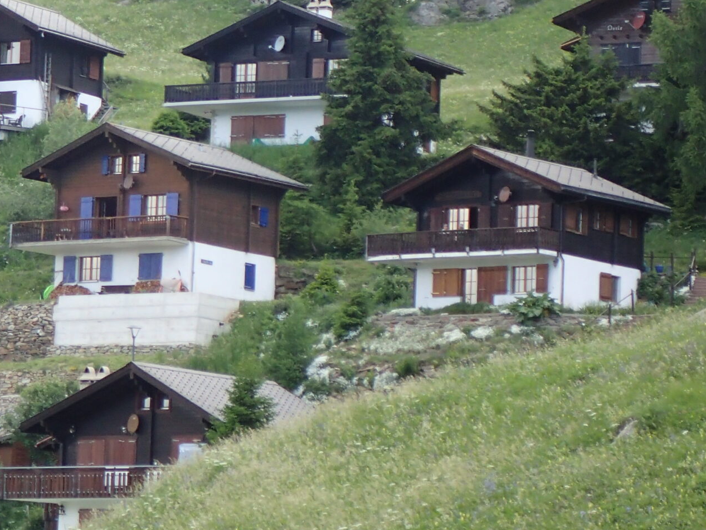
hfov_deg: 9.8
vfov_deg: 7.4
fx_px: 4119
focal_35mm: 202
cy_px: 267
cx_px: 101
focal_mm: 18
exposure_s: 1/100
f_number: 4.9
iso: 200
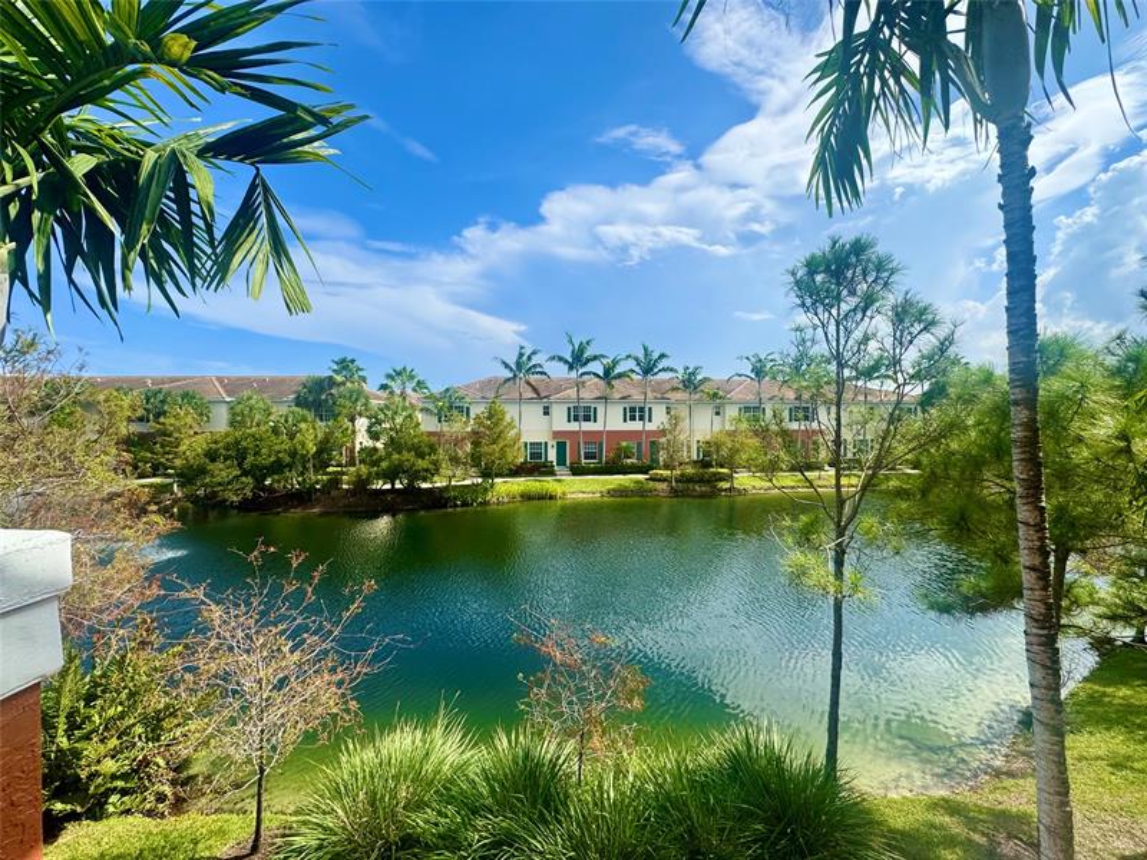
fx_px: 464
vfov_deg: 85.7
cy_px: 430
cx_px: 574
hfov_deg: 102.1
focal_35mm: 14
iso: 50
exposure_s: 1/2208
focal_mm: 2.22
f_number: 2.2
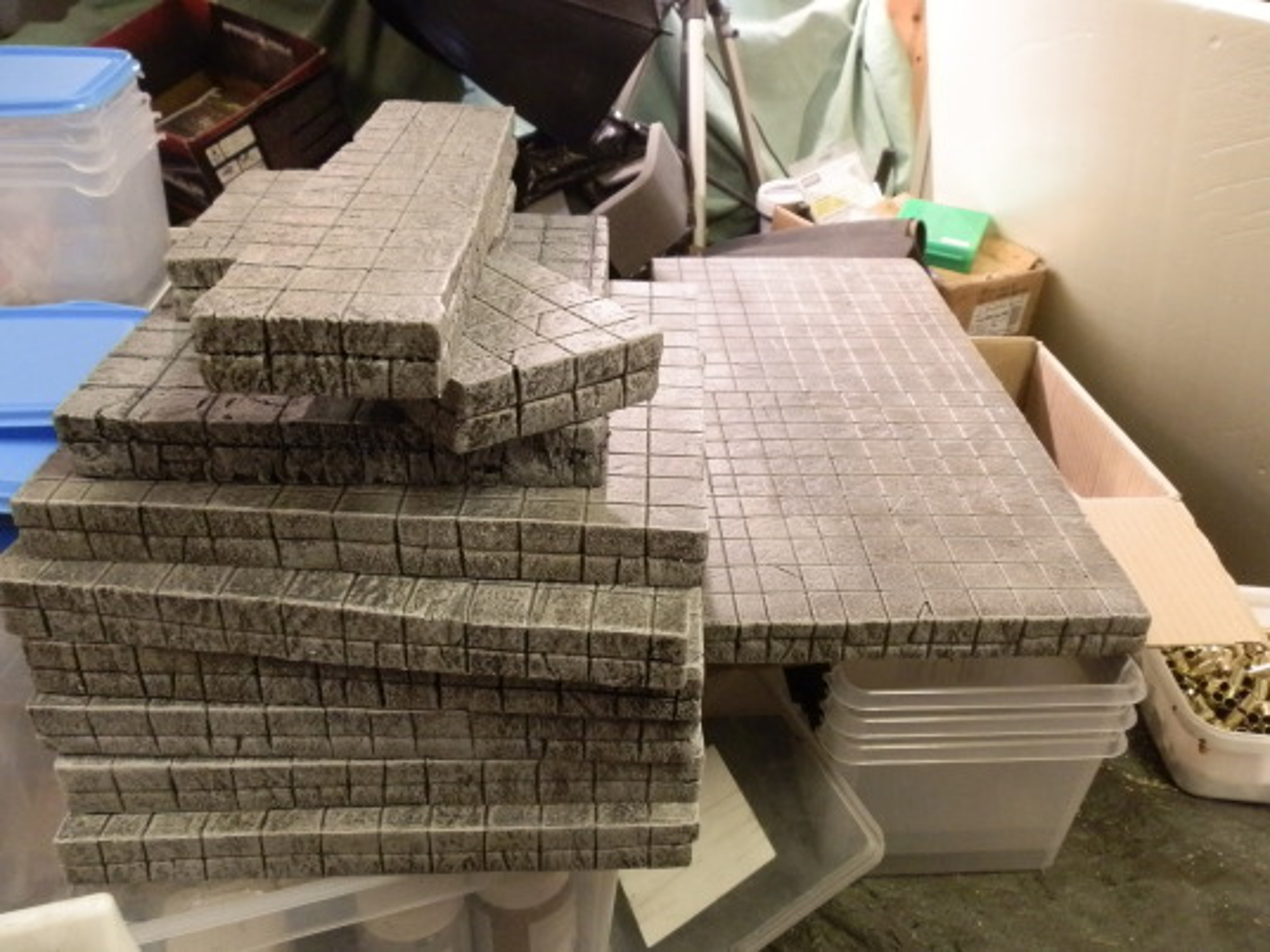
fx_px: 1027
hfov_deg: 63.4
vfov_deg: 49.7
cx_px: 635
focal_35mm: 28
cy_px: 476
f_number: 3.1
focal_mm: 5
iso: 400
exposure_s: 1/30
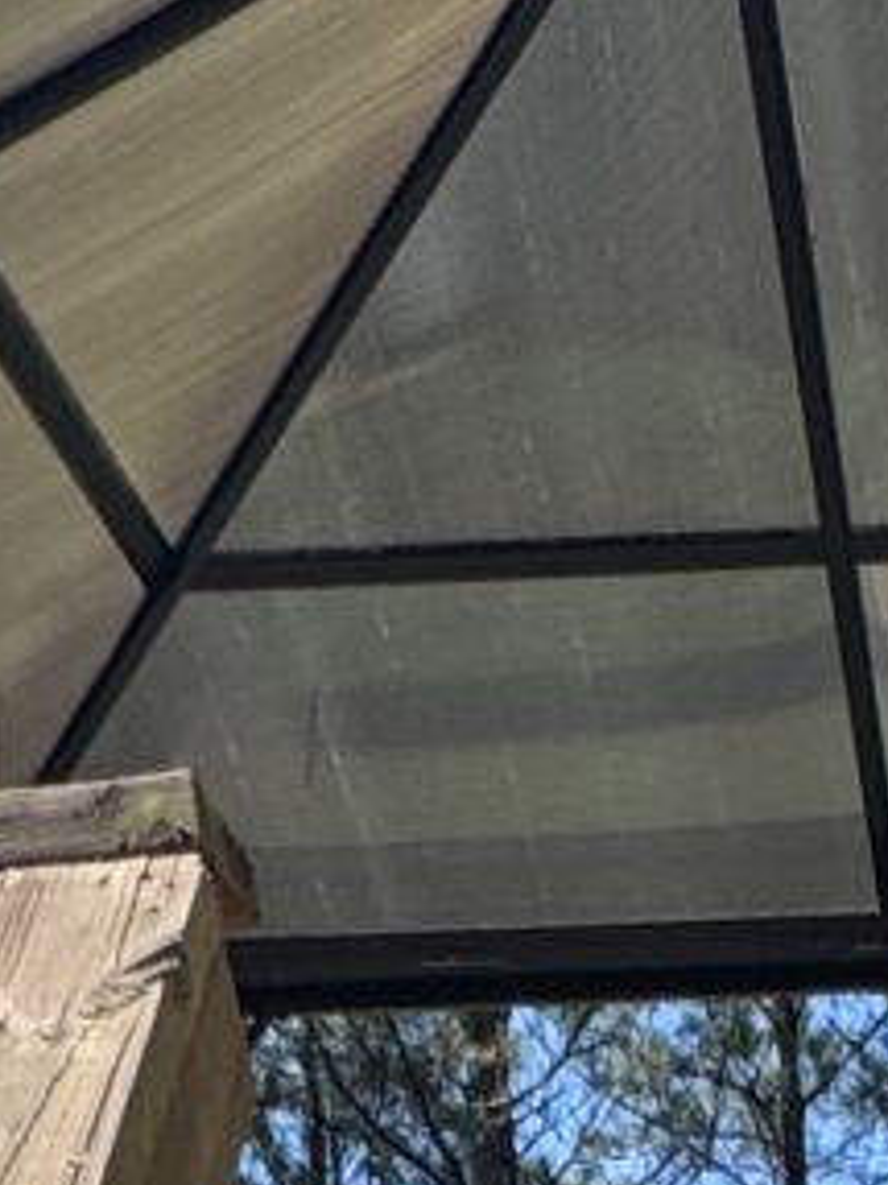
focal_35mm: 100
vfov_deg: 11.3
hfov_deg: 14.2
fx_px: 3423
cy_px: 3592
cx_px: 1115
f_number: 2.2
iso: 40
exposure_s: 1/693
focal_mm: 2.22
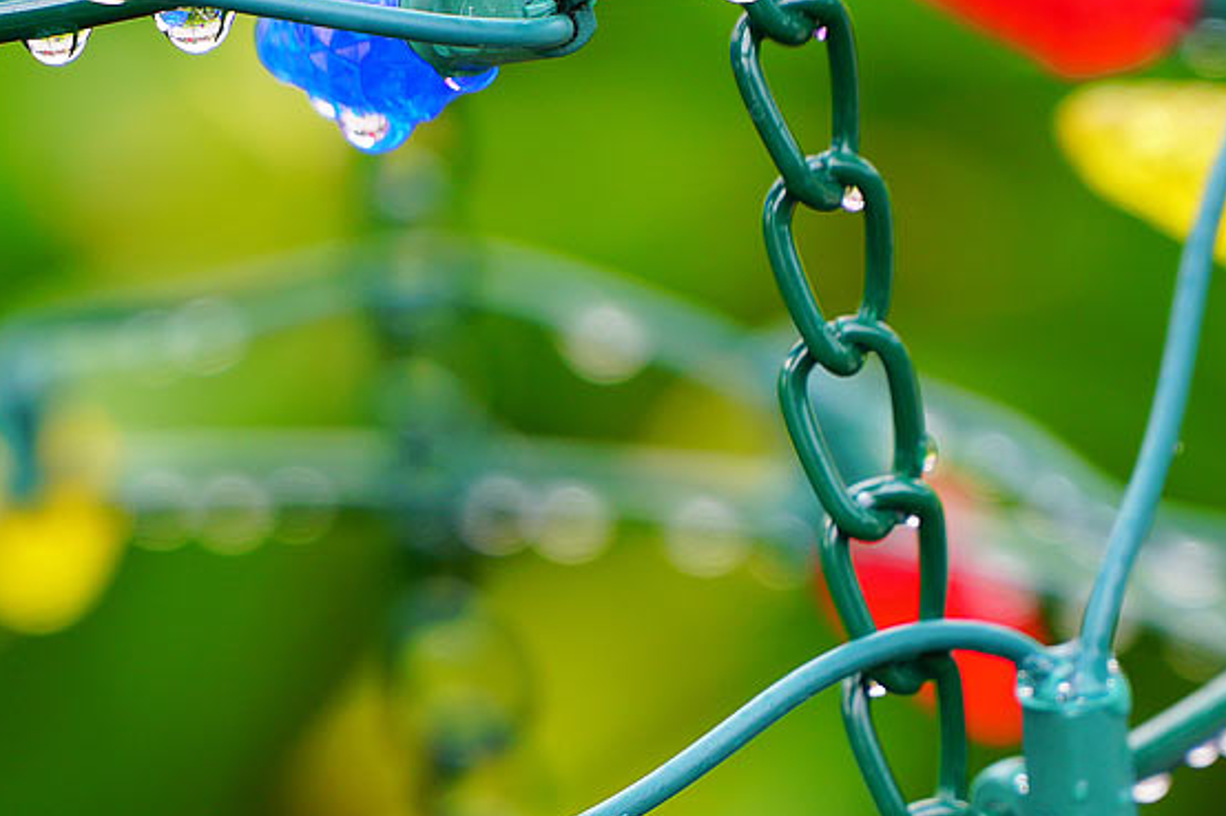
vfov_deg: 4.0
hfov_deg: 6.0
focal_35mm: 341
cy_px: 750
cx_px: 434
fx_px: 11612
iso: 160
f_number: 4
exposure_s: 1/100
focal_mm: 105
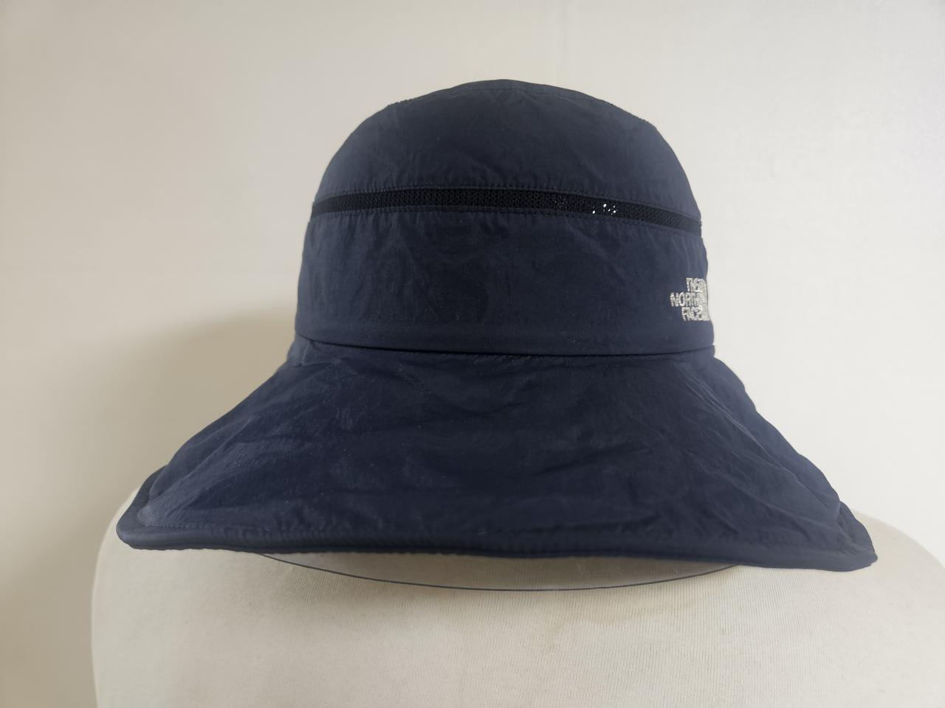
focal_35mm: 23
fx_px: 628
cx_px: 472
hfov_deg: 73.9
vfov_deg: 58.9
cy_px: 354
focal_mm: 5.4
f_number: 1.8
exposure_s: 1/48.1
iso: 320
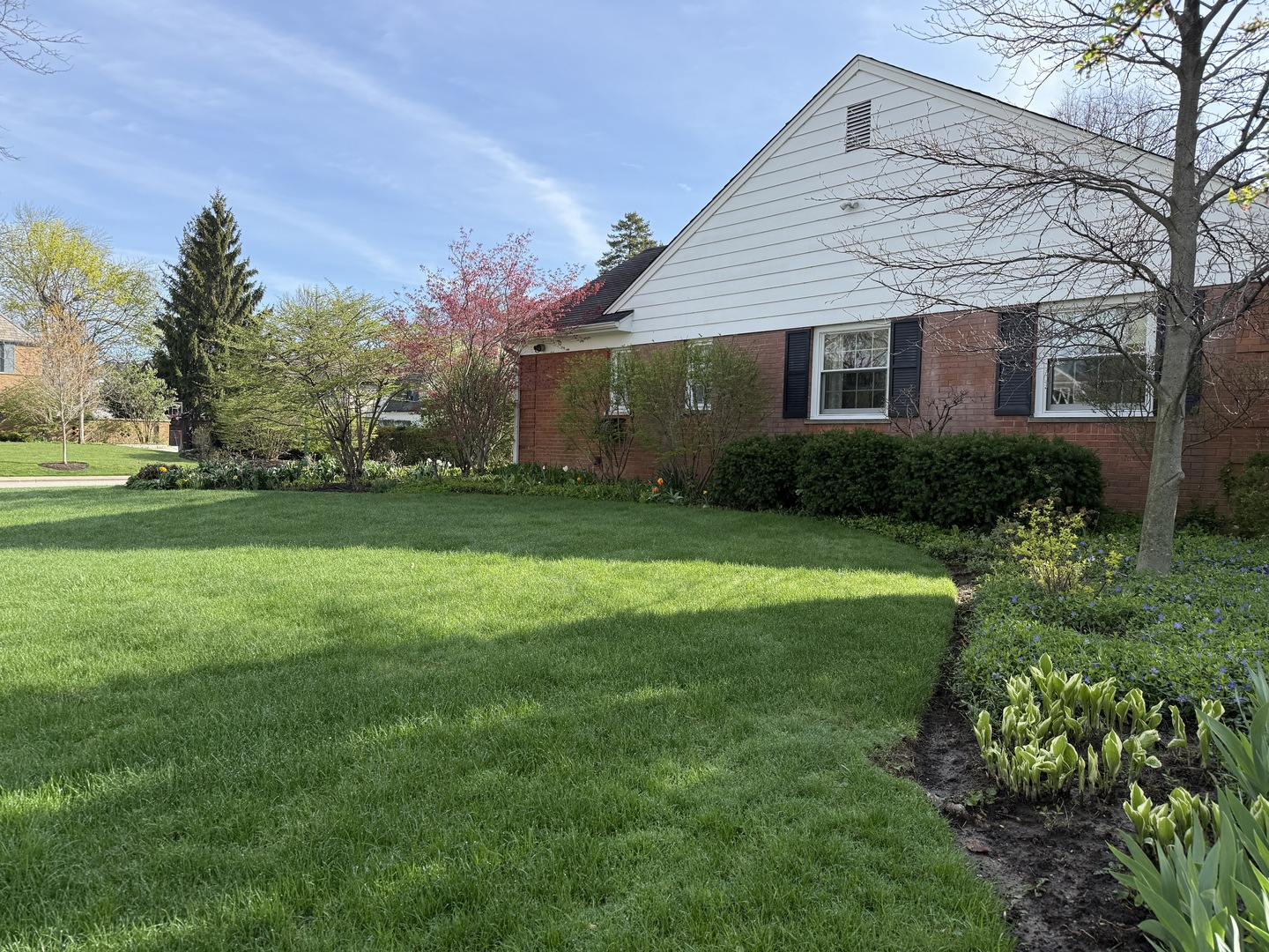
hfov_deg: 71.6
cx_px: 634
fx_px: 880
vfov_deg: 56.8
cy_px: 476
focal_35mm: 24
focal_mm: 6.76
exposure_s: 1/2299
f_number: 1.78
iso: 100
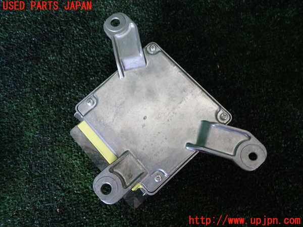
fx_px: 263
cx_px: 152
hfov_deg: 60.0
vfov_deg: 46.8
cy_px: 114
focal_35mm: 30
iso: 200
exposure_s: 1/50
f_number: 2.3
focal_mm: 5.4
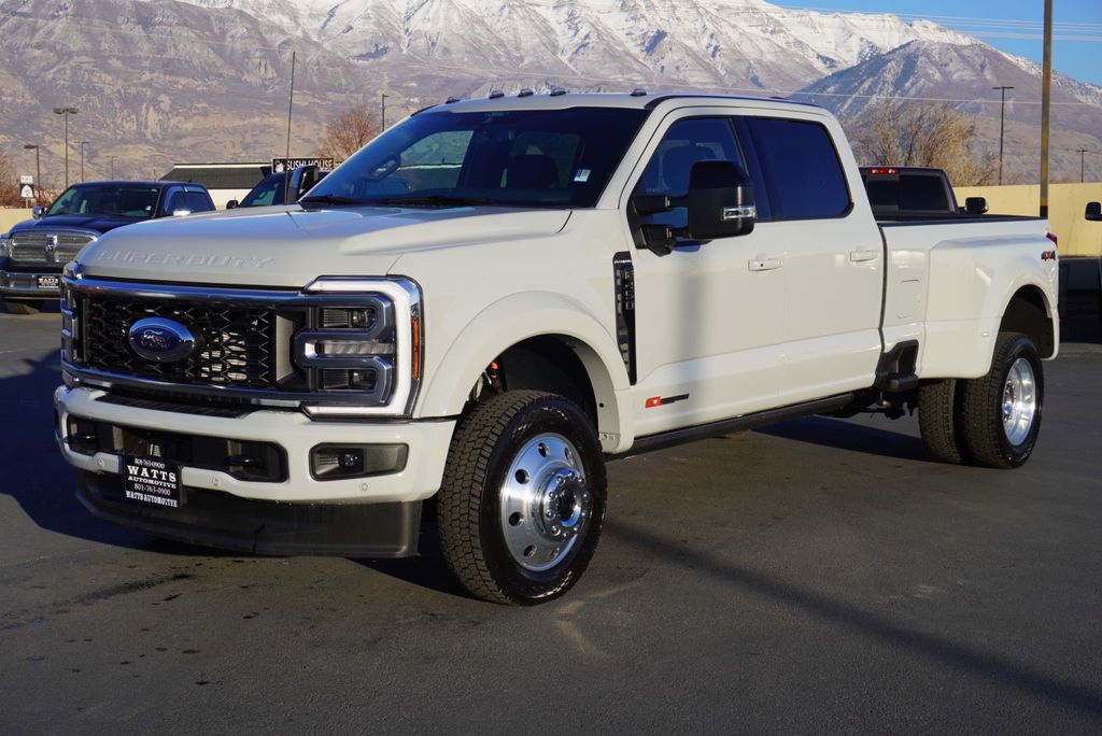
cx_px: 551
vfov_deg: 26.5
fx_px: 1562
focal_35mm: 51
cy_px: 368
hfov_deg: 38.9
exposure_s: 1/125
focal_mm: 34
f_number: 11
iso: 100
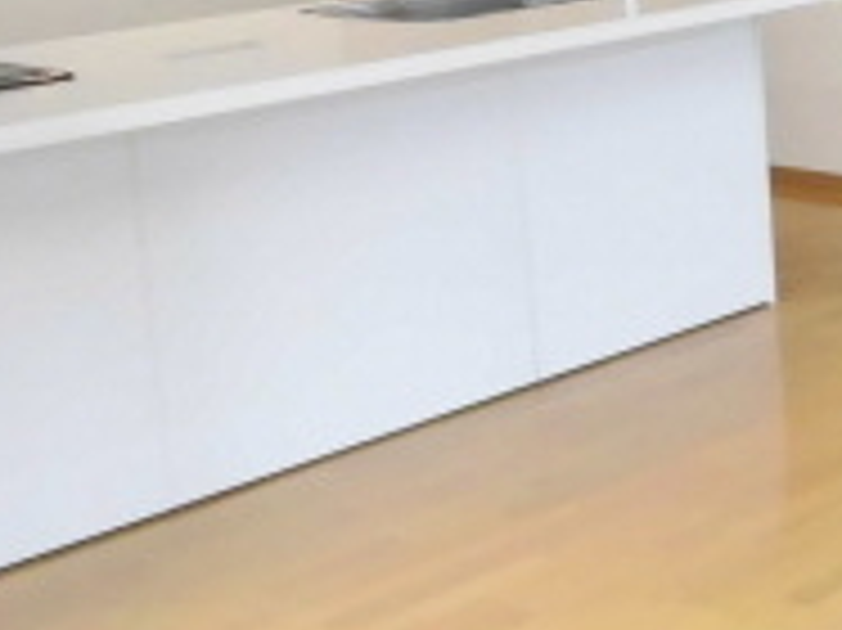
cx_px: 1234
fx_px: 1993
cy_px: 58
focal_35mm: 82
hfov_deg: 20.6
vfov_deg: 17.7
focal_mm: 4.3
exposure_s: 1/30
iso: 320
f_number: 3.1
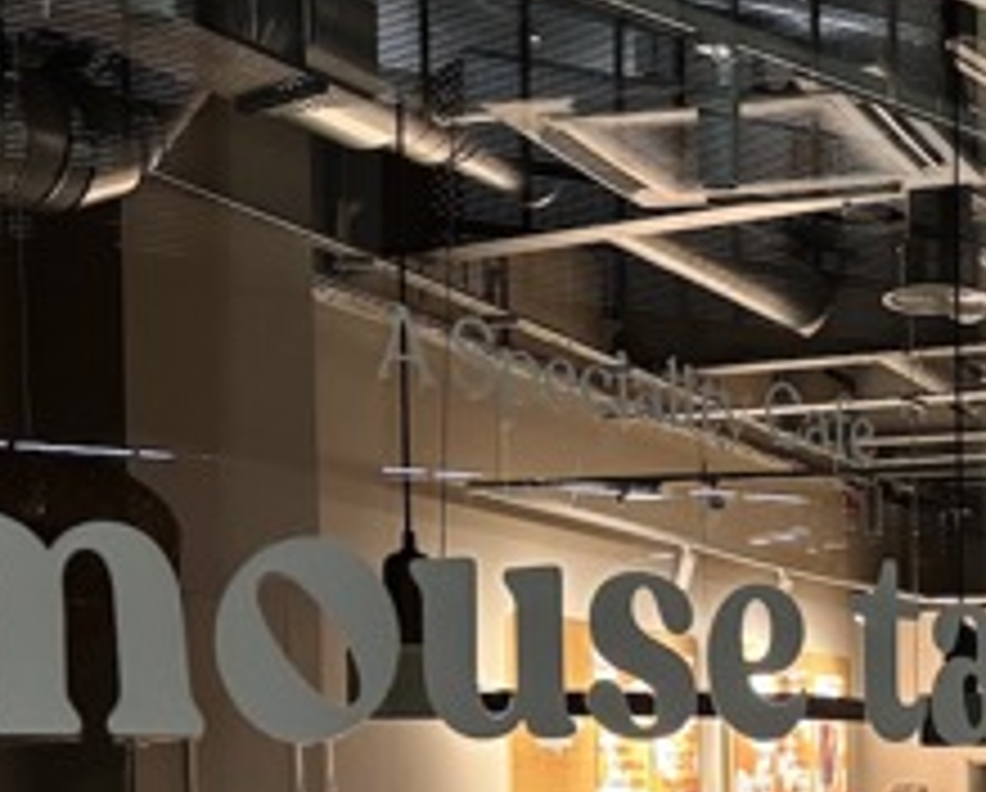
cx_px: 1022
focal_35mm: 74
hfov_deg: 24.3
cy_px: 806
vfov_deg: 20.1
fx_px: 2163
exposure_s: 1/33
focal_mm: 5.96
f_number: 1.6
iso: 640
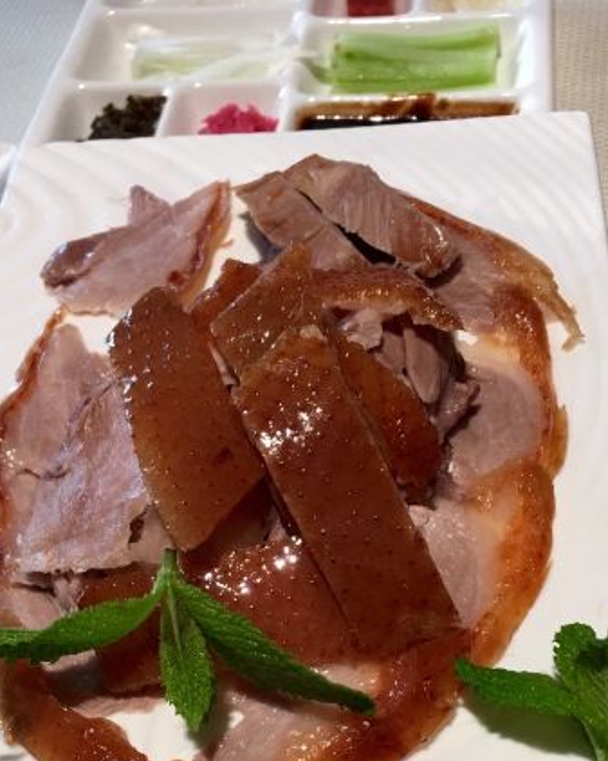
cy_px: 626
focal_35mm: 47
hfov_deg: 32.0
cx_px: 273
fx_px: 1058
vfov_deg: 37.9
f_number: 2.2
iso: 25
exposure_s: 1/33
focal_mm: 4.15
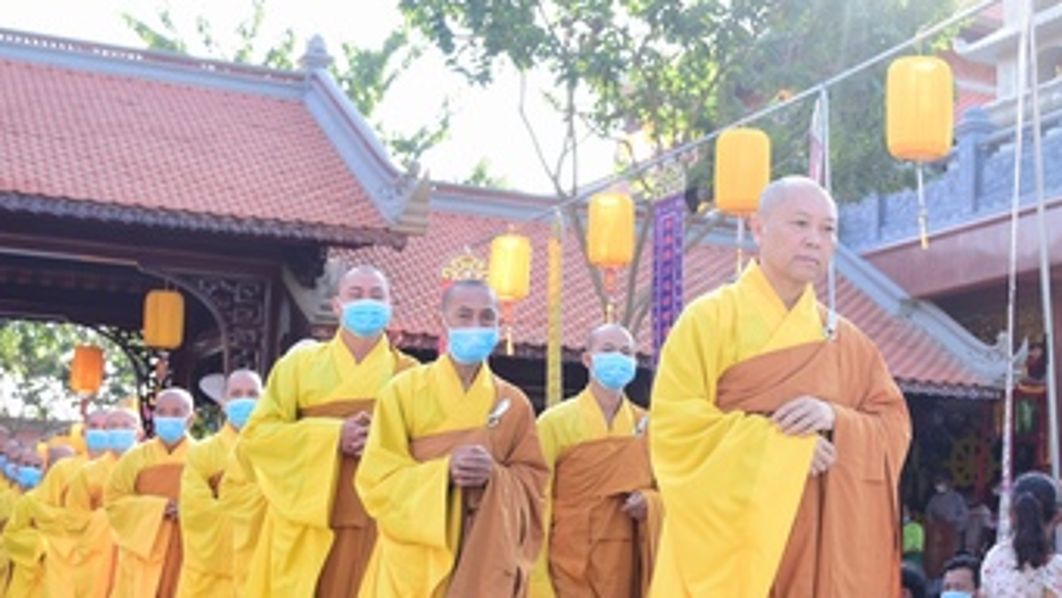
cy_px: 271
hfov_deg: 30.8
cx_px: 695
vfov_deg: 17.7
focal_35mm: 68
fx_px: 1915
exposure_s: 1/125
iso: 250
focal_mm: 34
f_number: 5.6
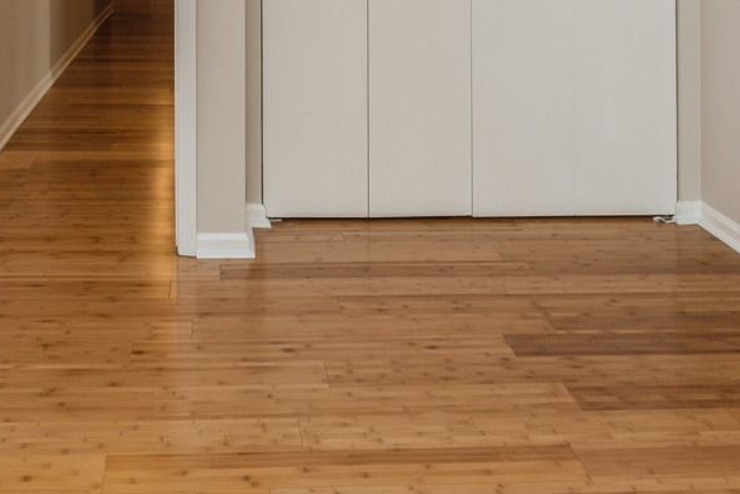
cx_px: 221
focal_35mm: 47
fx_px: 967
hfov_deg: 41.1
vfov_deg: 25.5
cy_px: -109
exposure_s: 1/20
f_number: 11
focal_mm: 17
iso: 250
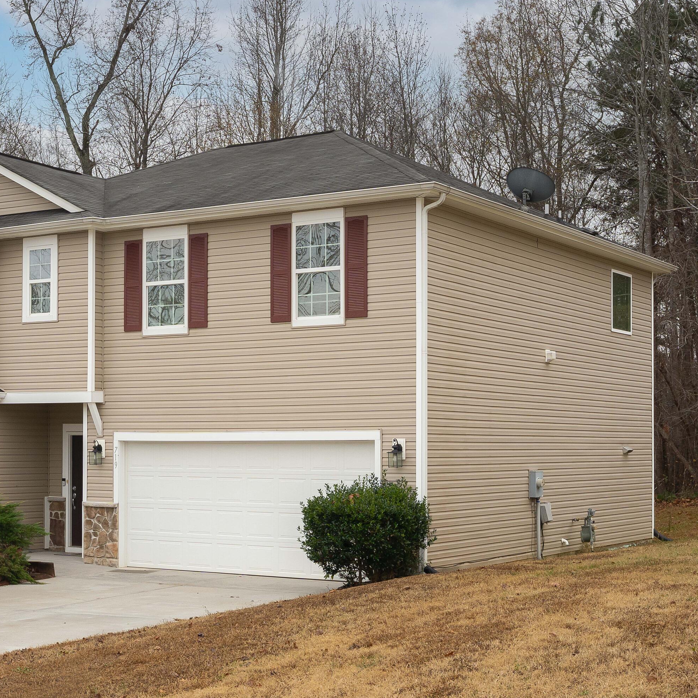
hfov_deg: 36.8
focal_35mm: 45
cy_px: 348
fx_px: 1027
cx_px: 188
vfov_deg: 37.6
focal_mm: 35
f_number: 8
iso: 500
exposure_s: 1/160
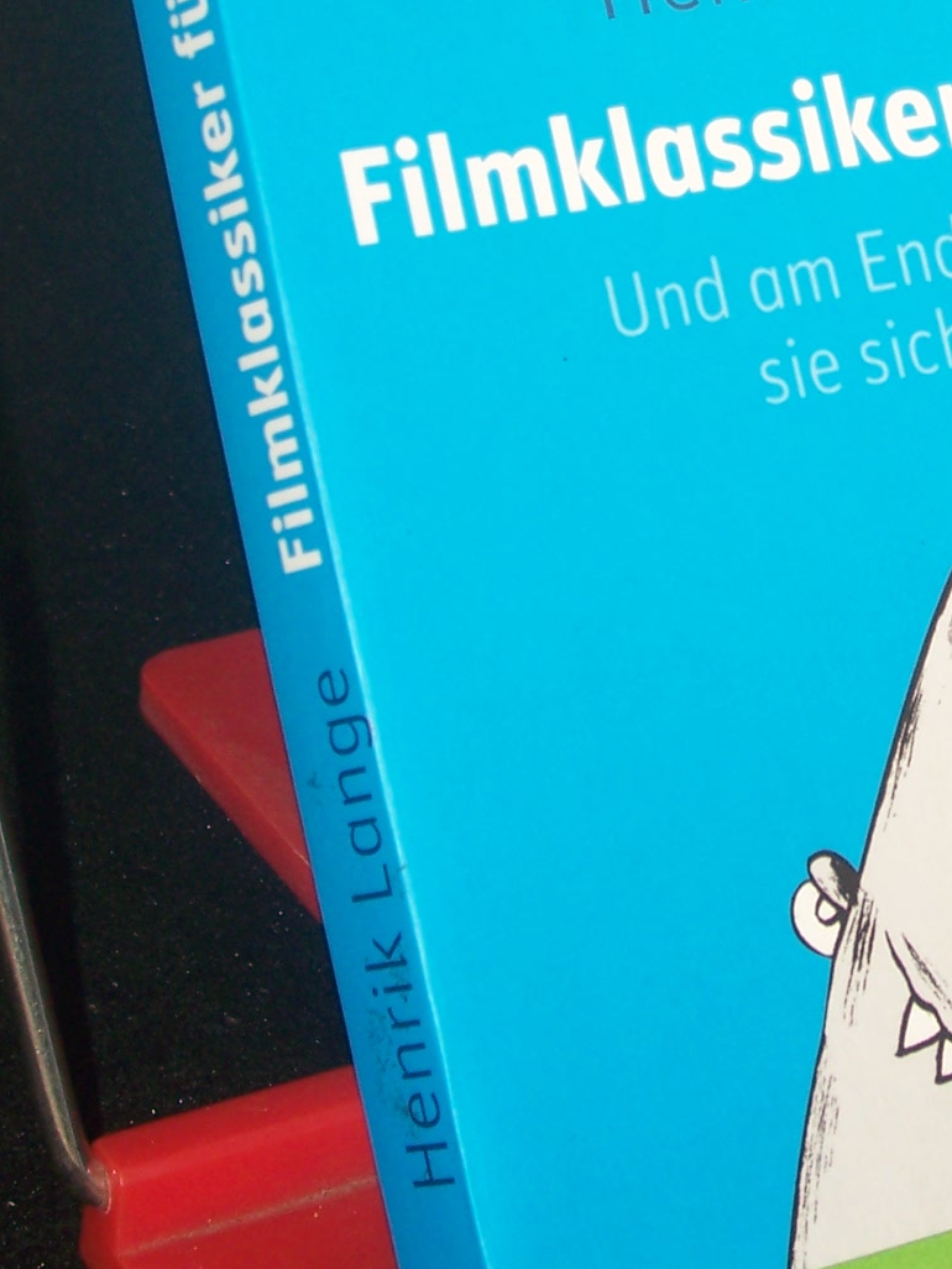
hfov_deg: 12.3
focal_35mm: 119
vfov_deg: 16.4
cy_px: 176
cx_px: 937
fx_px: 4362
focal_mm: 8.7
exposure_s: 1/80
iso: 80
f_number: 3.2
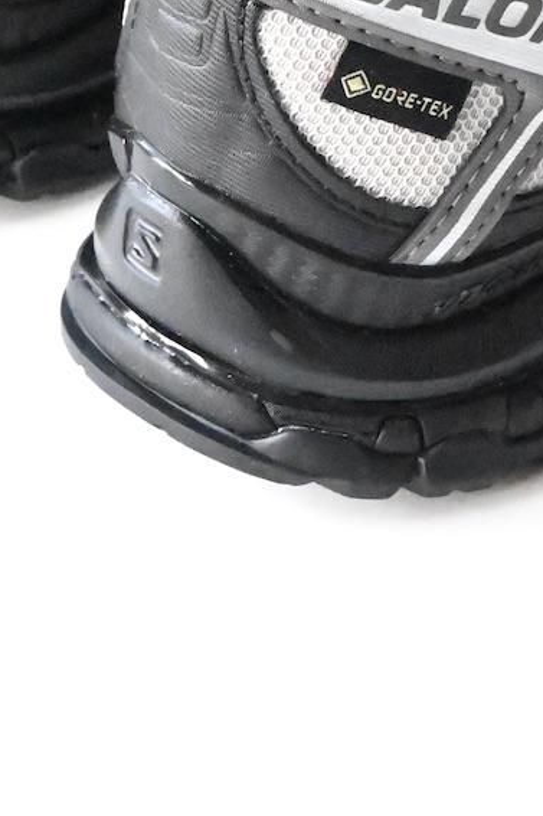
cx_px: 228
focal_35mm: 120
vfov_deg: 16.5
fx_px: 2713
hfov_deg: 11.4
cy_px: -110
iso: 25600
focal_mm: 32.5
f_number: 10
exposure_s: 1/400
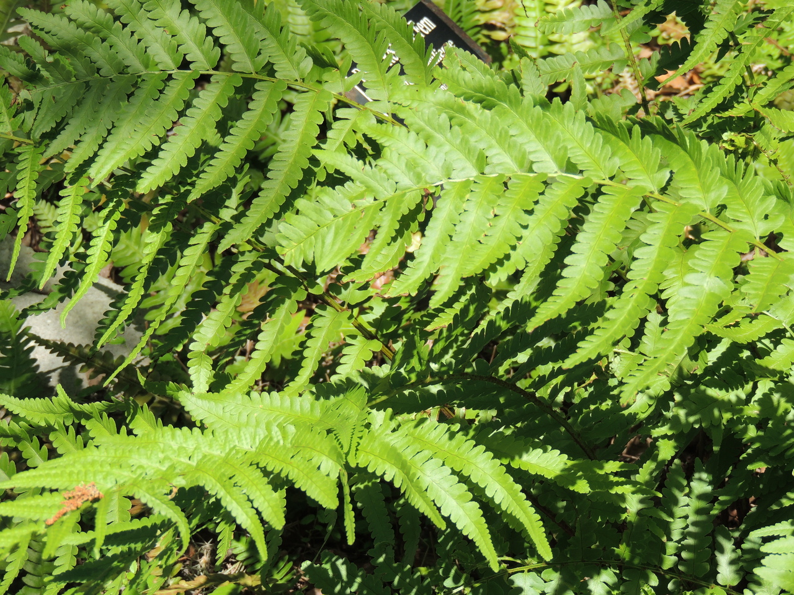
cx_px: 397
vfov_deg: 10.2
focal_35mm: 145
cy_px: 298
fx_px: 3326
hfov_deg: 13.6
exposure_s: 1/320
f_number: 4.4
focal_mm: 25.8
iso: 100
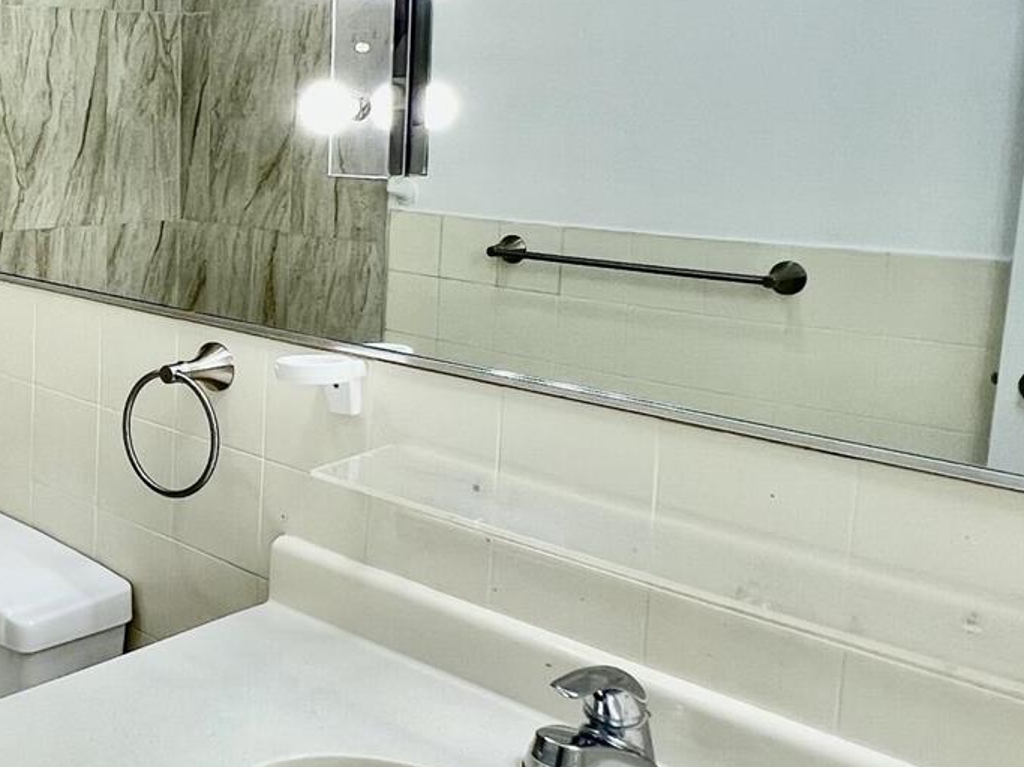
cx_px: -93
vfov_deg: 36.3
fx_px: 1153
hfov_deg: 39.5
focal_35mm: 39
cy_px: 232
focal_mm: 1.57
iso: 50
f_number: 1.8
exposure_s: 1/120
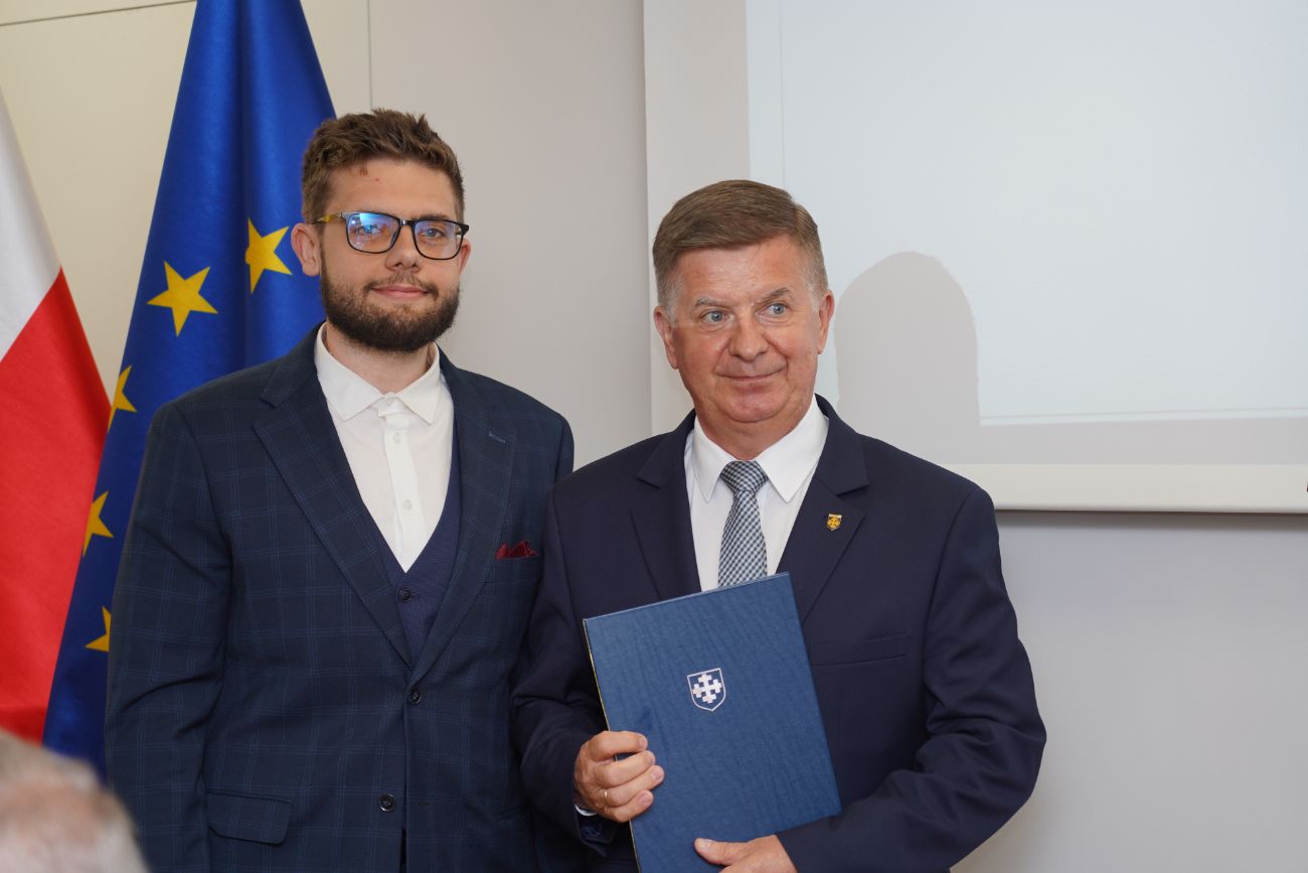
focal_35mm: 105
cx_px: 654
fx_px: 3815
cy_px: 436
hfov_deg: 19.5
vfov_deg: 13.0
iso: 200
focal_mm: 105
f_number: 4
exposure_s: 1/100
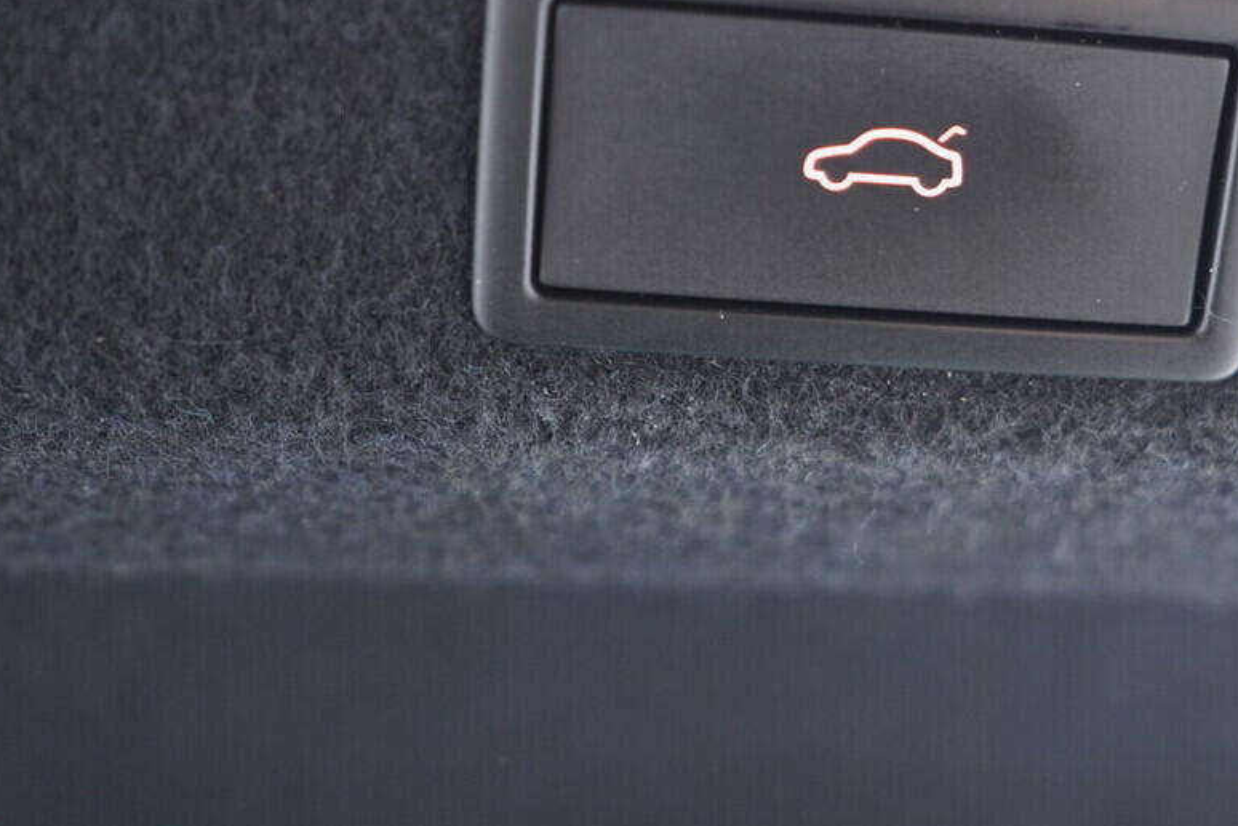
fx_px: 2304
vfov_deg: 20.2
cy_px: 210
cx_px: 925
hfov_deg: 29.6
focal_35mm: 67
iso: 640
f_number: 2.8
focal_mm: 24
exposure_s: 1/40
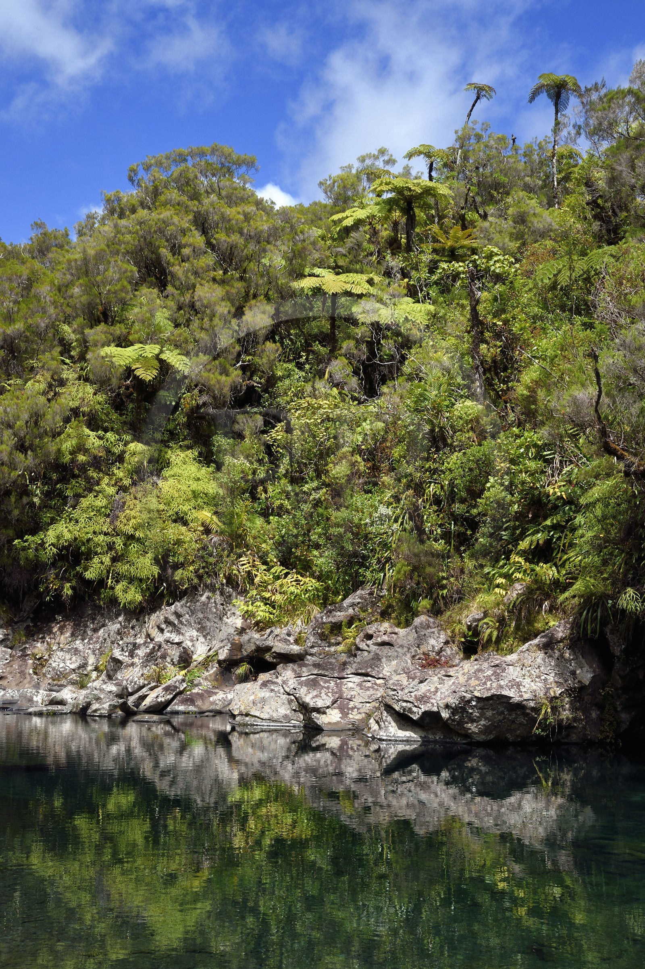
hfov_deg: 27.0
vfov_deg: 39.6
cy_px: 484
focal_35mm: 50
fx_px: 1345
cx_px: 322
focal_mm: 50
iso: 200
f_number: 16
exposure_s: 1/200
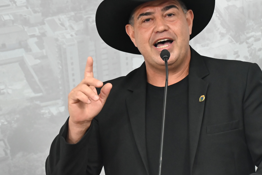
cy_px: 62
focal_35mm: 359
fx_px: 2613
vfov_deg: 3.8
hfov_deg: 5.7
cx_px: 194
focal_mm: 200
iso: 4500
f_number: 6.3
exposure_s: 1/125
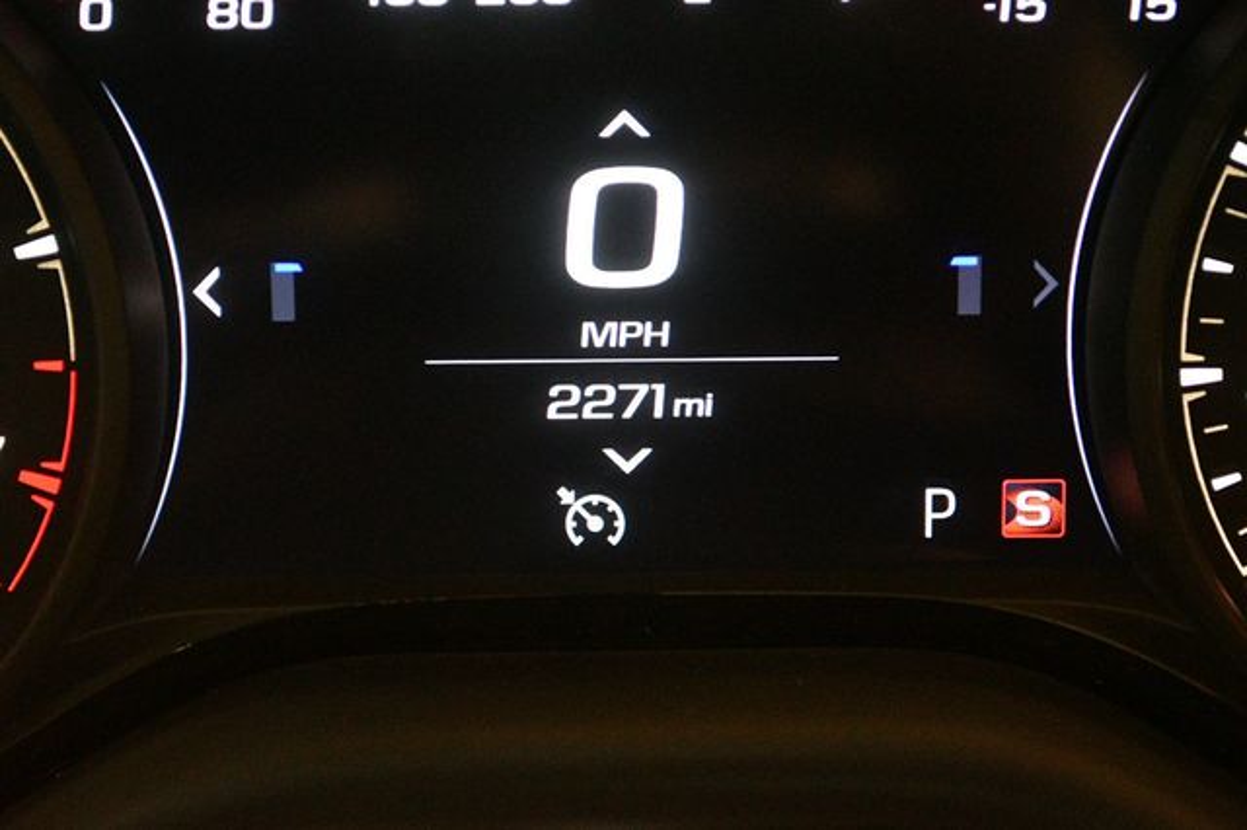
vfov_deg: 19.7
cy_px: 415
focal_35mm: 69
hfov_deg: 29.3
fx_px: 2389
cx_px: 624
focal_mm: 46
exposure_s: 1/60
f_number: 5.3
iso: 8000
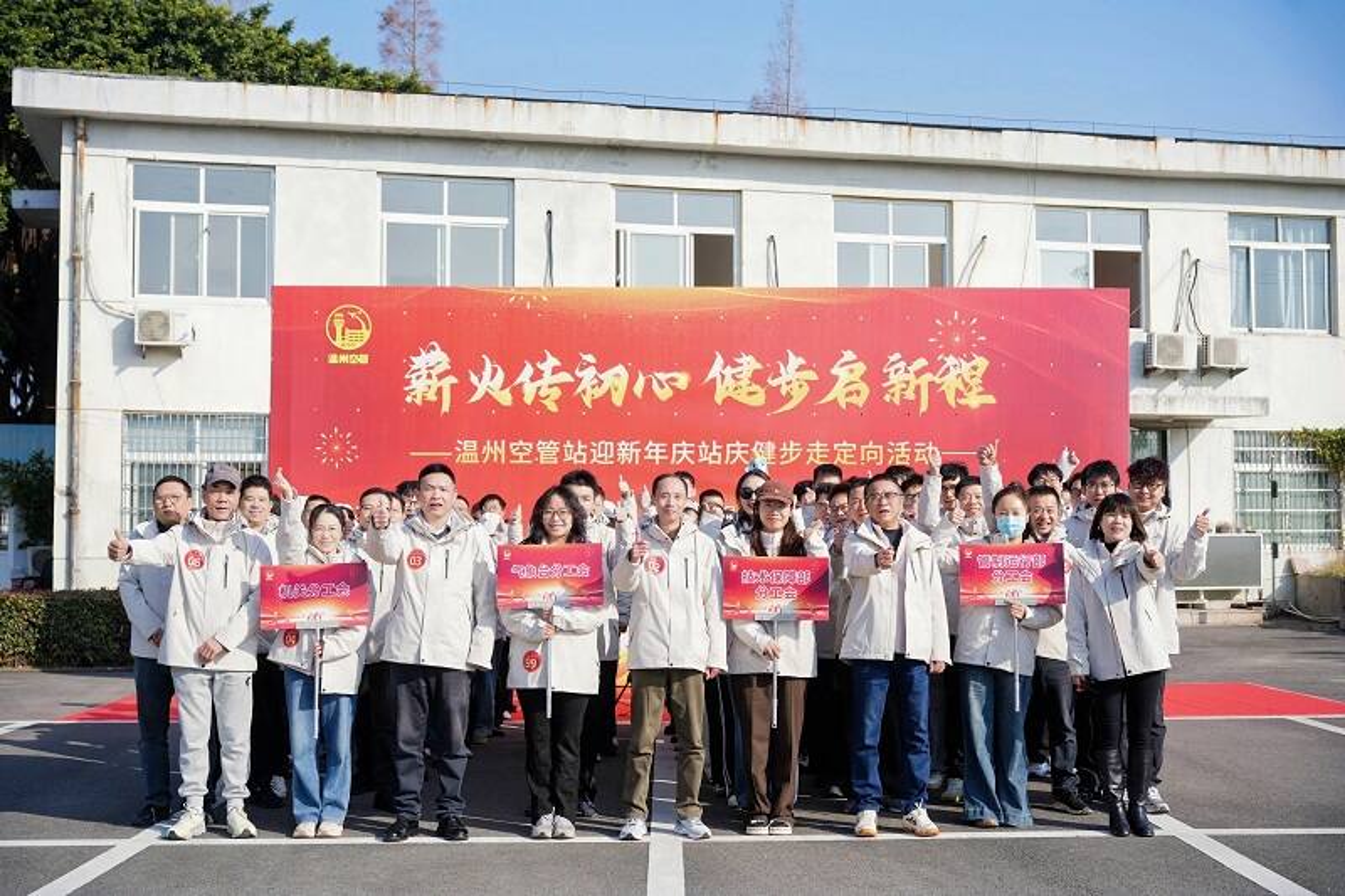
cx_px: 672
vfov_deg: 30.4
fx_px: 1651
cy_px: 448
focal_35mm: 44
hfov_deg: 44.3
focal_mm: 44.2
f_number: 4
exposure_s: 1/667
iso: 100
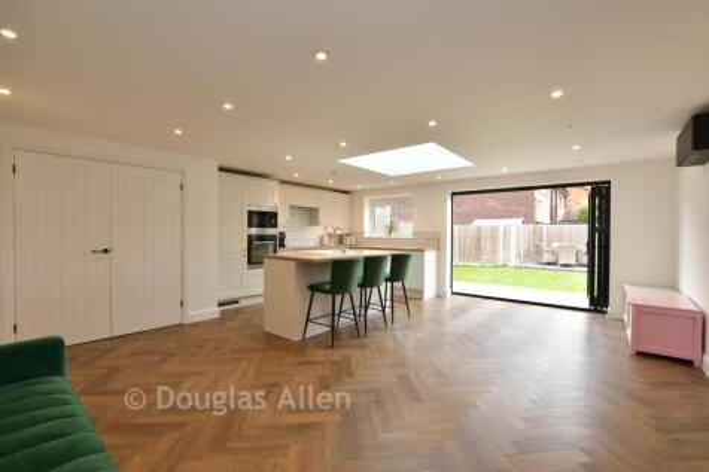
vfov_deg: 77.3
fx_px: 295
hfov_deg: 100.4
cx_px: 354
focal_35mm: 15
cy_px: 236
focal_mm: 10
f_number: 8
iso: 160
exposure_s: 1/13
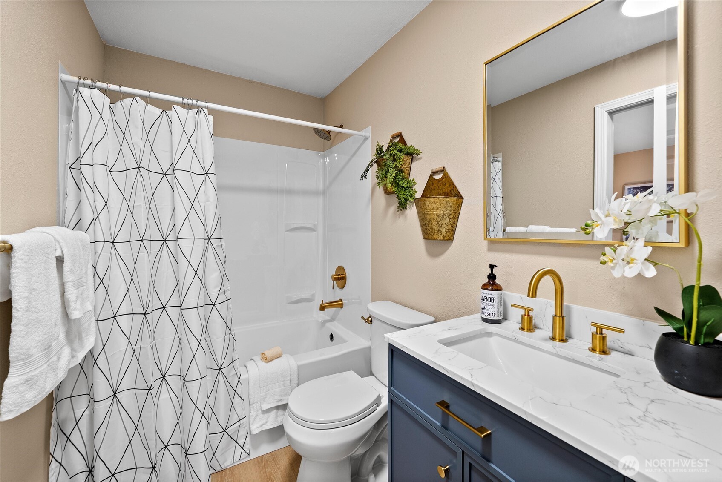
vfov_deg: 81.3
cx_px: 361
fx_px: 281
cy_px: 241
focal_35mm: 14
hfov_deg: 104.2
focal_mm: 14
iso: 1000
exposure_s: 1/8
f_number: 7.1
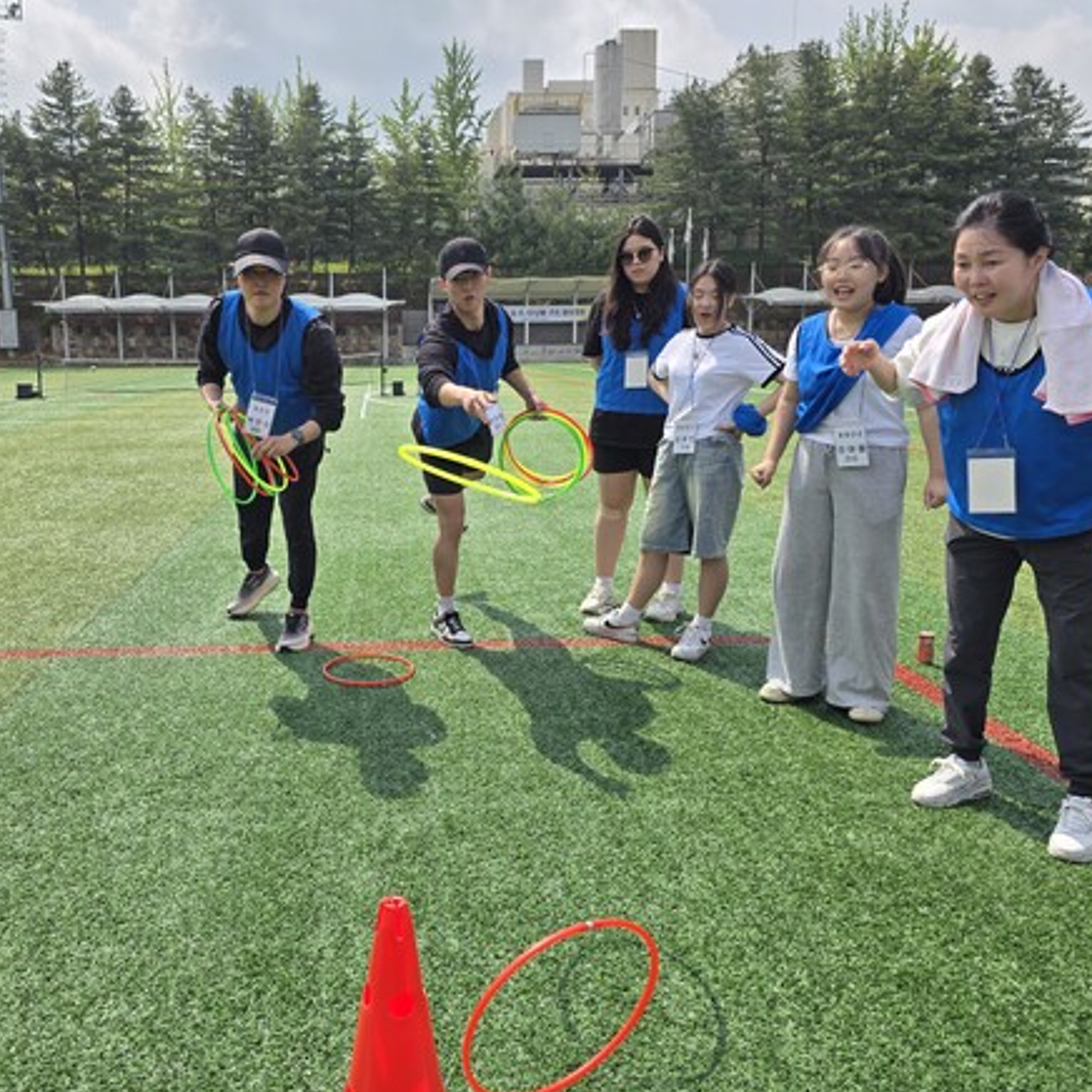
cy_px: 538
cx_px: 388
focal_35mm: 28
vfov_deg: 57.3
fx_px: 999
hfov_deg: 56.4
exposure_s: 1/841
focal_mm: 6.3
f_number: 1.7
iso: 12
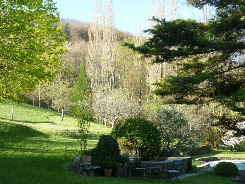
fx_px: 333
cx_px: 122
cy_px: 92
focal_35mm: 47
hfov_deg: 40.4
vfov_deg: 30.9
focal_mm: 8.2
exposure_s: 1/80
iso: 80
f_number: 4.7
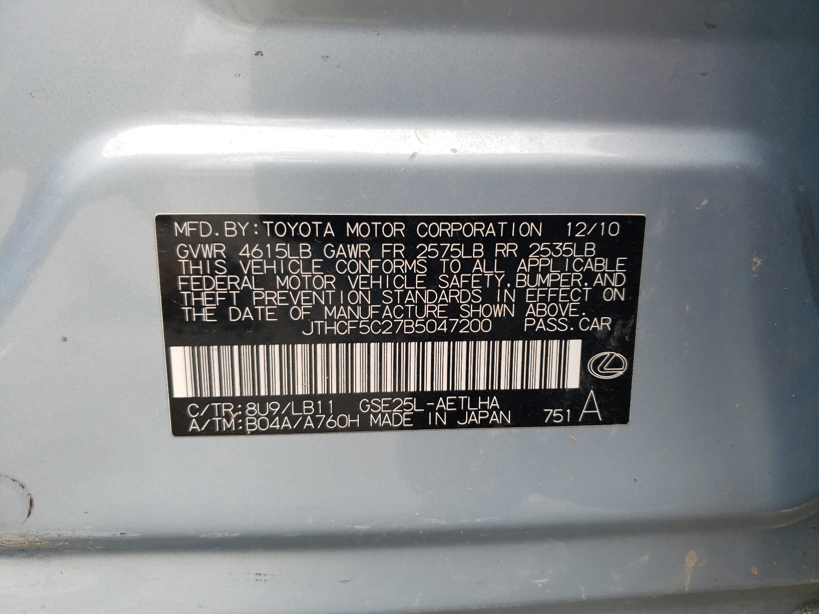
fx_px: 615
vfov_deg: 53.1
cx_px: 410
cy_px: 307
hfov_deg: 67.3
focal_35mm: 26
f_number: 1.5
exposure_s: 1/385
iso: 50
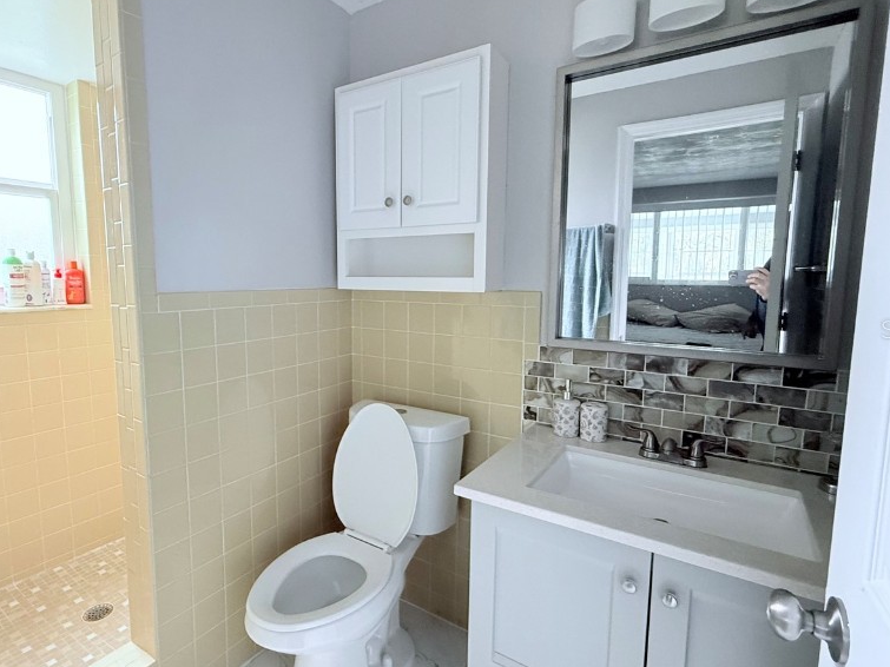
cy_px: 329
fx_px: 488
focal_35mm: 19
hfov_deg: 84.3
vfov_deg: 68.7
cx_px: 389
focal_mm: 2.22
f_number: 2.2
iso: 400
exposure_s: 1/60
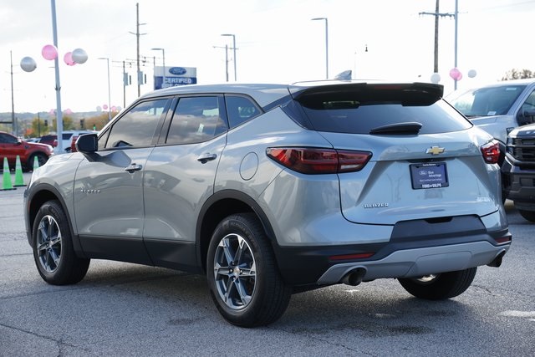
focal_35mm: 68
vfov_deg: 20.0
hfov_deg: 29.6
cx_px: 268
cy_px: 178
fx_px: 1011
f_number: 7.1
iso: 100
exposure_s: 1/125
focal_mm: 68
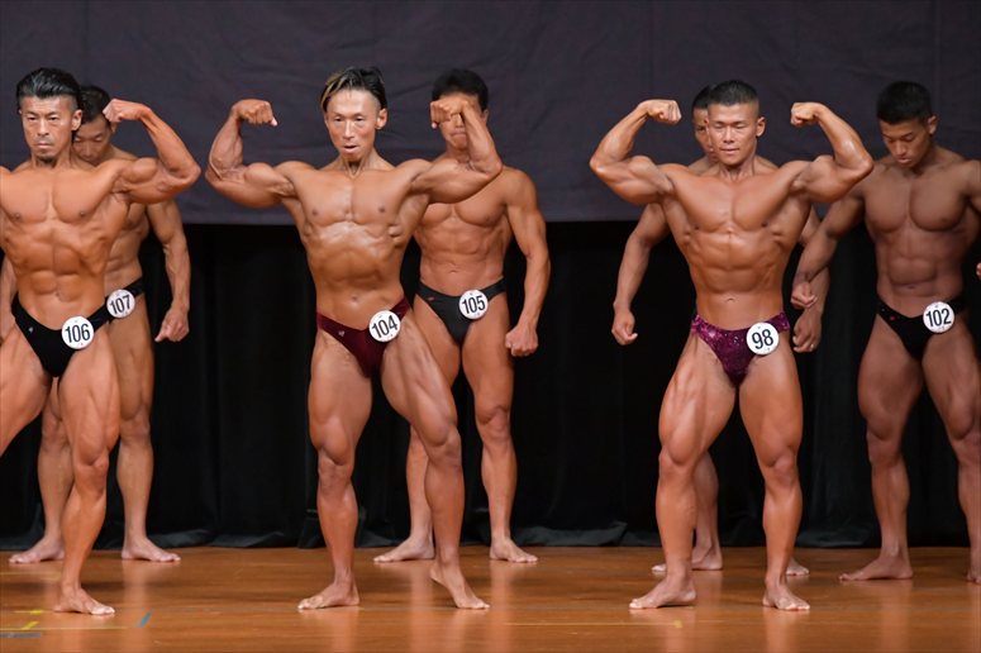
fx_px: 7763
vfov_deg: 4.8
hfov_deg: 7.2
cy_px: 326
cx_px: 490
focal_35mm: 285
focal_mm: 190
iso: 5000
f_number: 5.6
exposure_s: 1/400
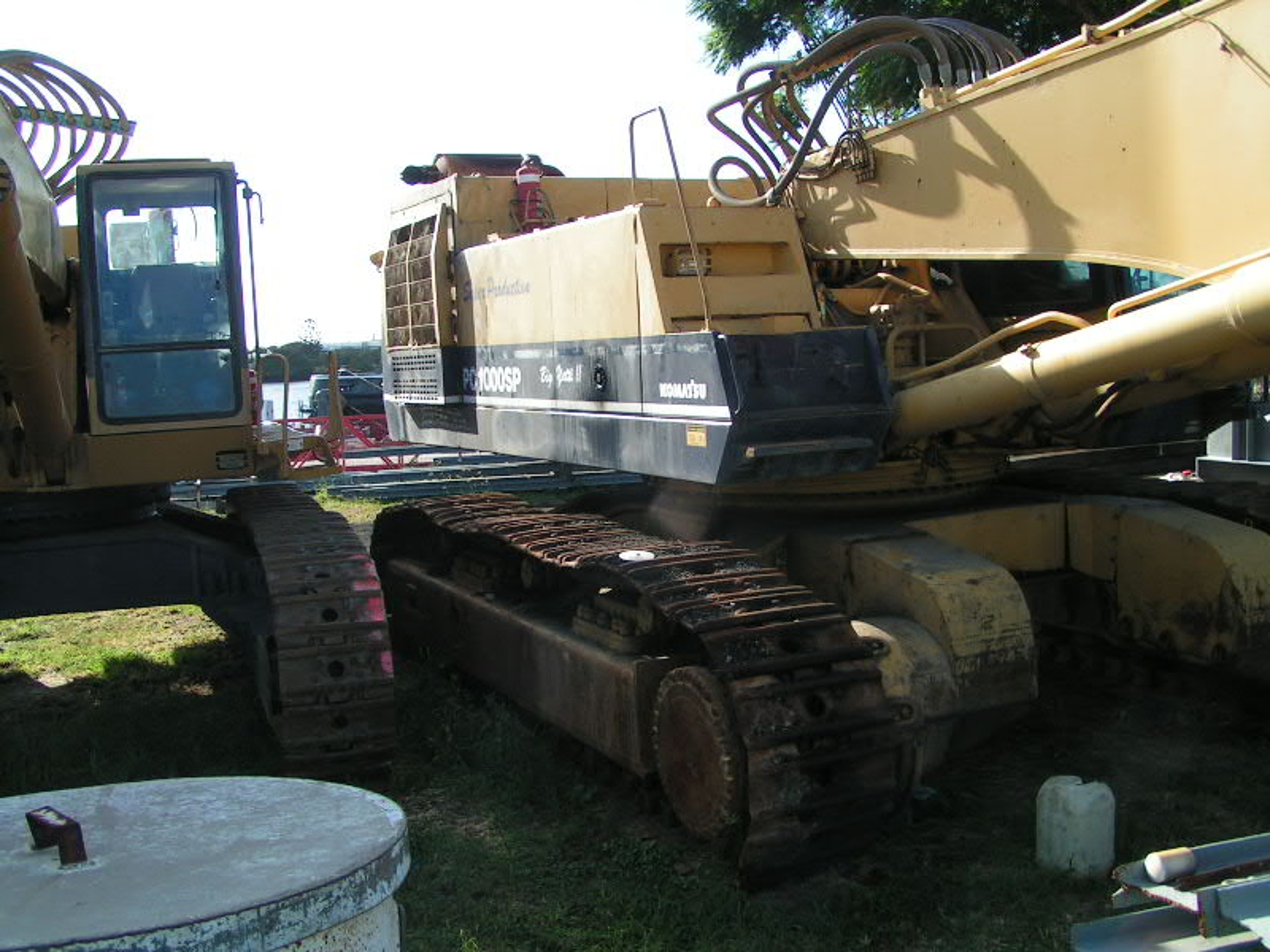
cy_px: 476
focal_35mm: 38
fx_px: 1394
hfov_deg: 49.0
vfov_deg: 37.7
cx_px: 635
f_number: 5.6
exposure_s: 1/200
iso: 50
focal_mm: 5.8
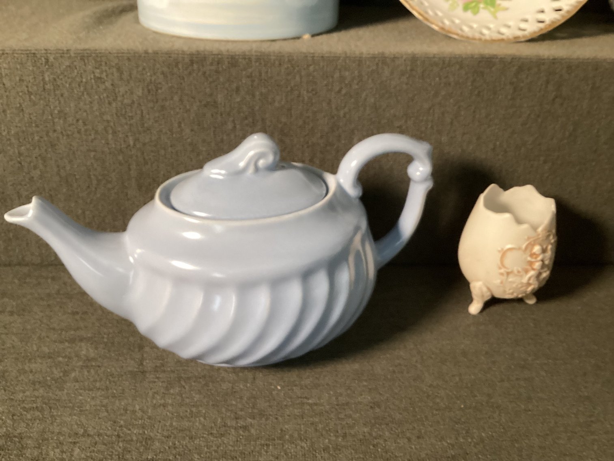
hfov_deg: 58.3
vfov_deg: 45.4
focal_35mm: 31
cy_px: 230
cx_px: 307
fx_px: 550
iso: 320
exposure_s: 1/60
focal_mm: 3.3
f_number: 2.4
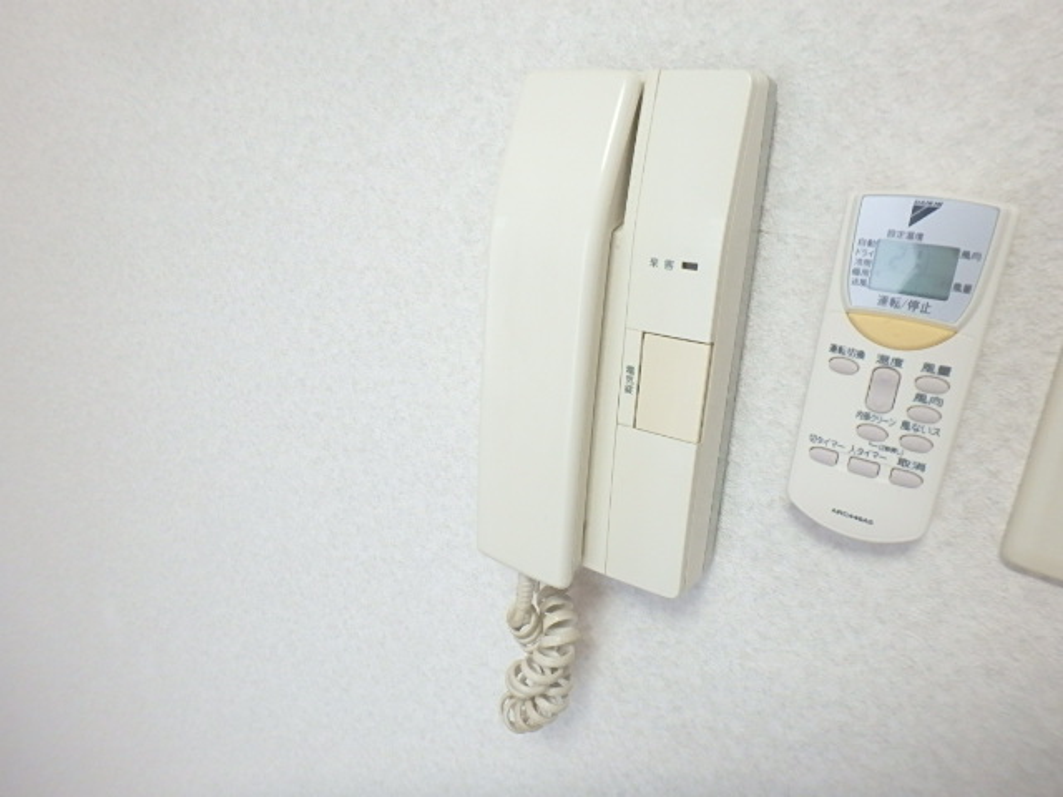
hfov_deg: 73.9
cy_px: 398
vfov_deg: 58.9
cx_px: 532
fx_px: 706
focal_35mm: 23
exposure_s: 1/30
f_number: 3.8
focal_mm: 4
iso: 640
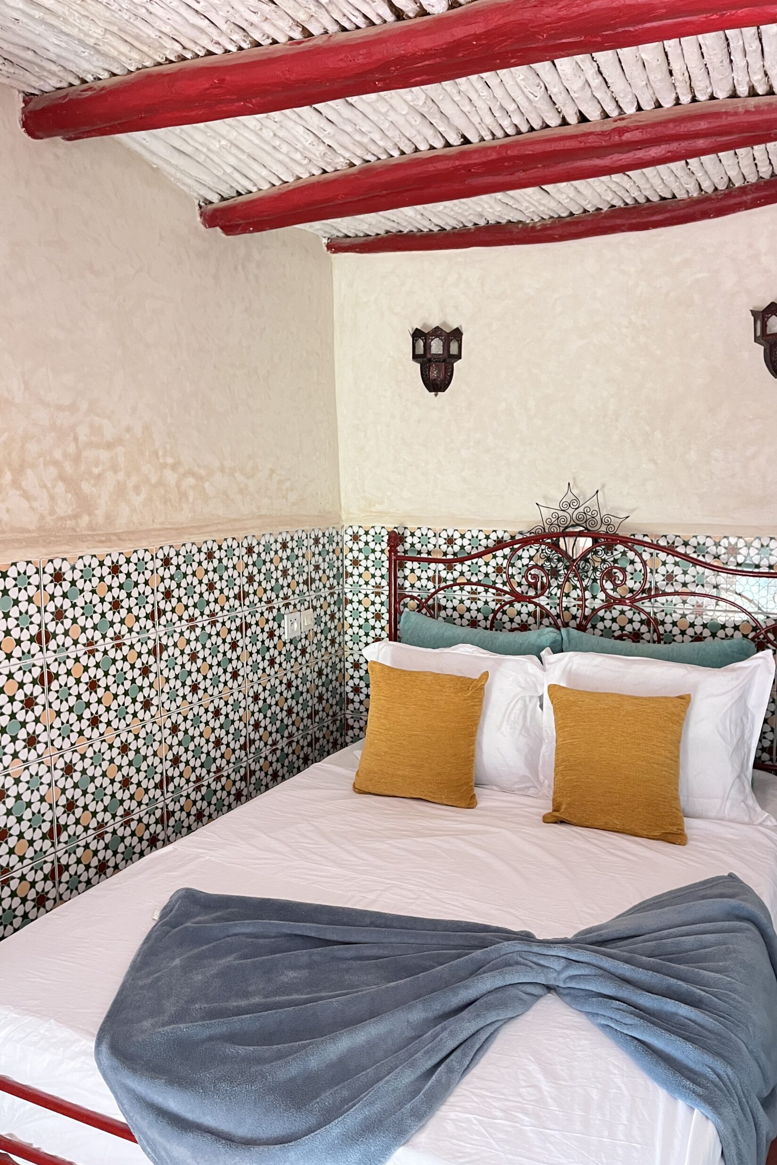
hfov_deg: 46.3
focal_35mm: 28
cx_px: 445
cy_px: 569
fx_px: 906
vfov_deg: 65.5
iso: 800
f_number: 1.6
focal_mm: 5.1
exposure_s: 1/30
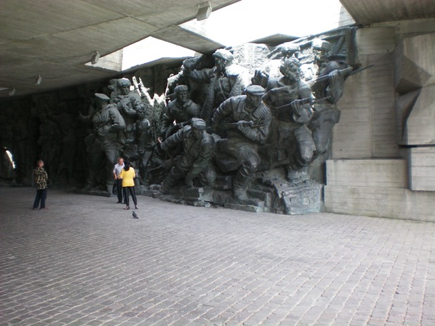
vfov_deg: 37.7
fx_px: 478
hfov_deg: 49.0
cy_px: 163
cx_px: 218
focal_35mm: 38
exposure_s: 1/60
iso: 80
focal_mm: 6.3
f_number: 3.1
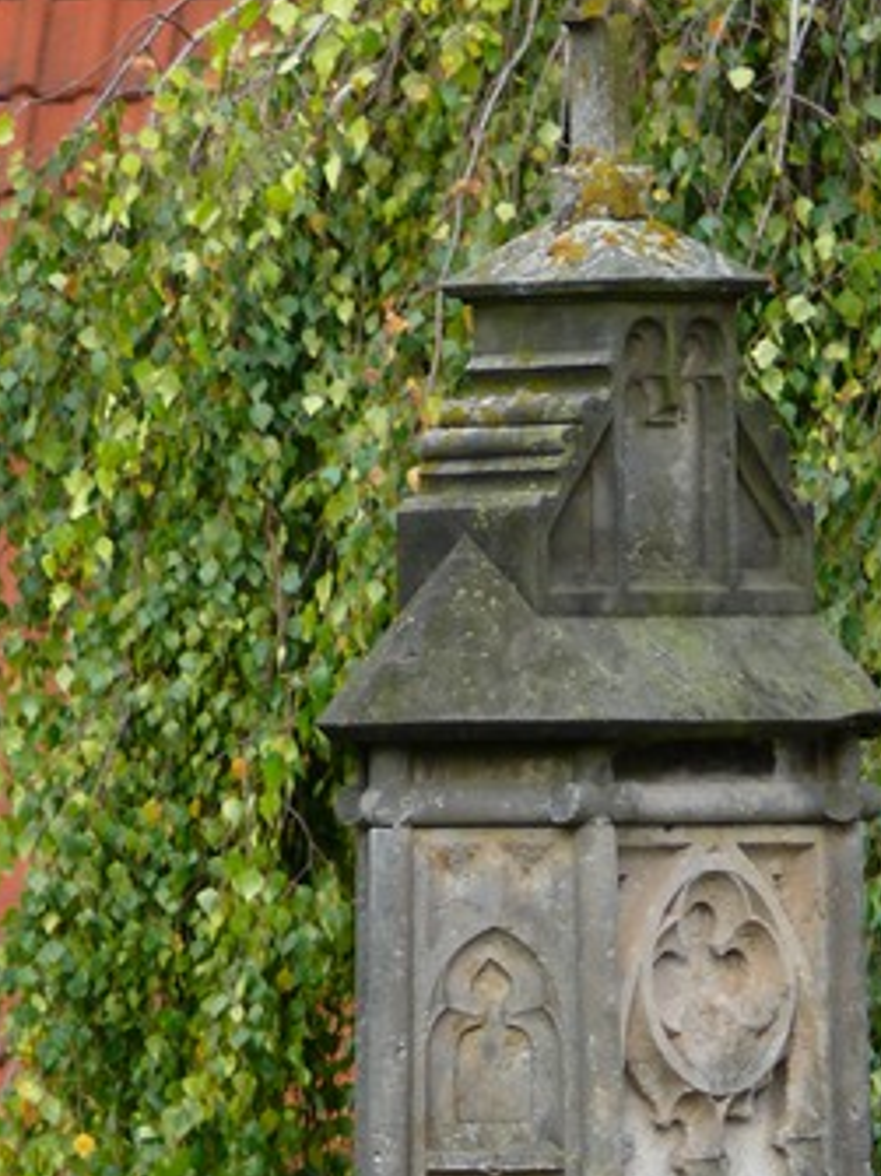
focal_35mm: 929
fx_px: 31545
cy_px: 1281
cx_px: 509
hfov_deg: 1.6
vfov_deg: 2.1
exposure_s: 1/100
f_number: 3.7
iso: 100
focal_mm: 87.7
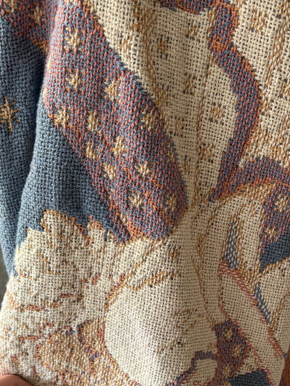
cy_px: 261
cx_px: 219
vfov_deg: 34.0
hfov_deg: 25.8
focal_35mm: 56
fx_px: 626
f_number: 1.6
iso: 125
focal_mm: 5.96
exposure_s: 1/110
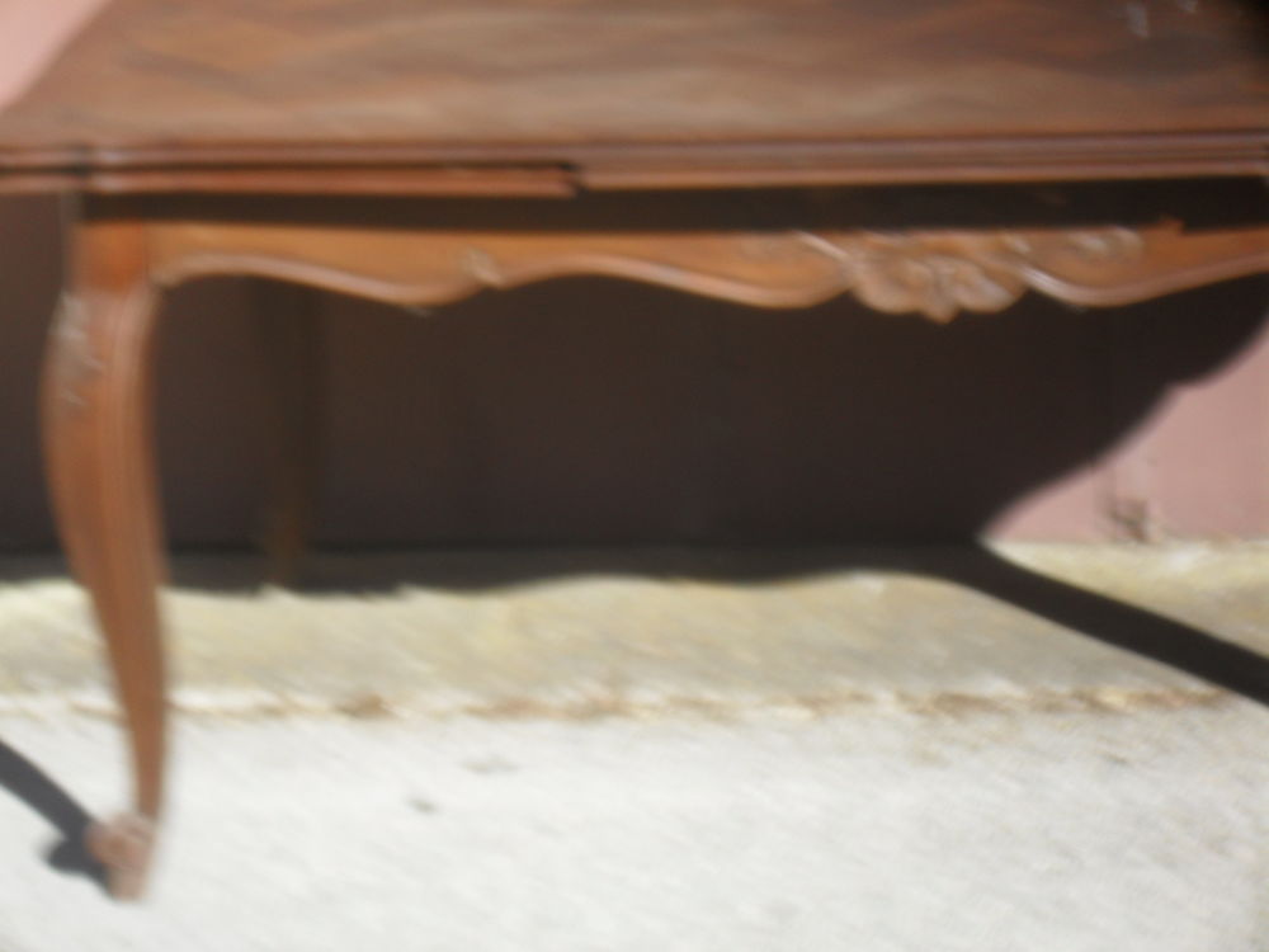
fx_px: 3849
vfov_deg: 14.1
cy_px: 476
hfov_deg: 18.7
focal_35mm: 105
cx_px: 634
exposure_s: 1/90
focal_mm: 18.9
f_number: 5.8
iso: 100
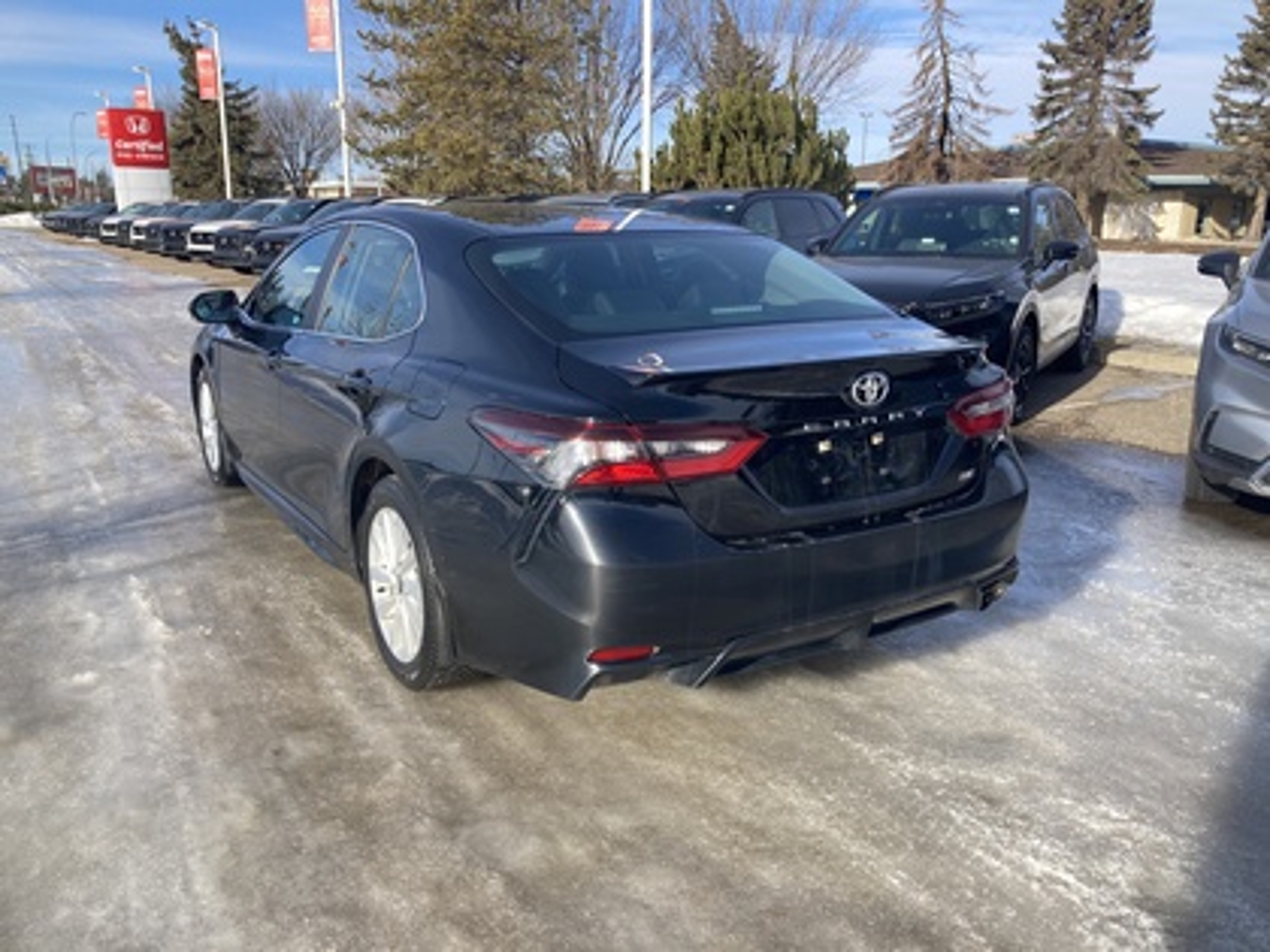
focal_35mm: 28
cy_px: 476
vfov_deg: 49.7
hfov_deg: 63.4
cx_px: 635
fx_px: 1027
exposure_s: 1/571
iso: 20
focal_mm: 3.99
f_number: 1.8
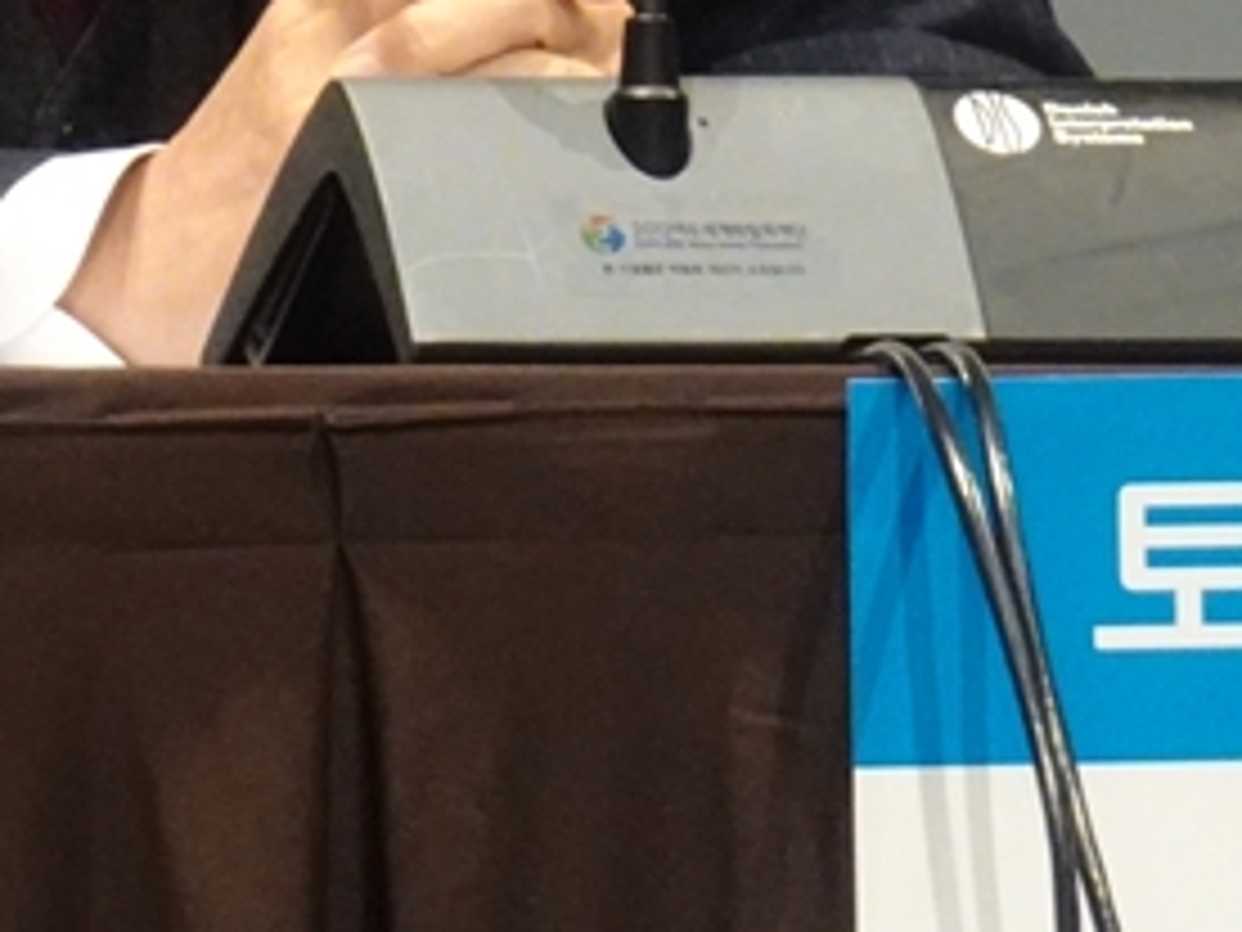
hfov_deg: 2.2
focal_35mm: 894
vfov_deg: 1.7
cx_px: 130
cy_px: -437
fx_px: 32076
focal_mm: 39.9
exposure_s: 1/40
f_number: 6.3
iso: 800
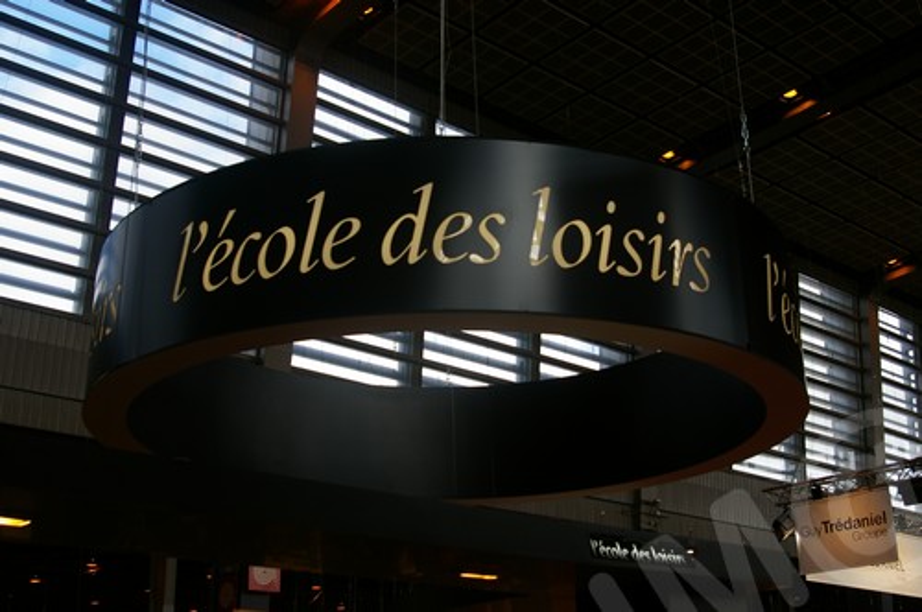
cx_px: 461
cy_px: 306
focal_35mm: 46
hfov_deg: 42.4
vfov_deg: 28.9
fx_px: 1189
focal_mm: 31
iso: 200
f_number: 5.6
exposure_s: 1/180
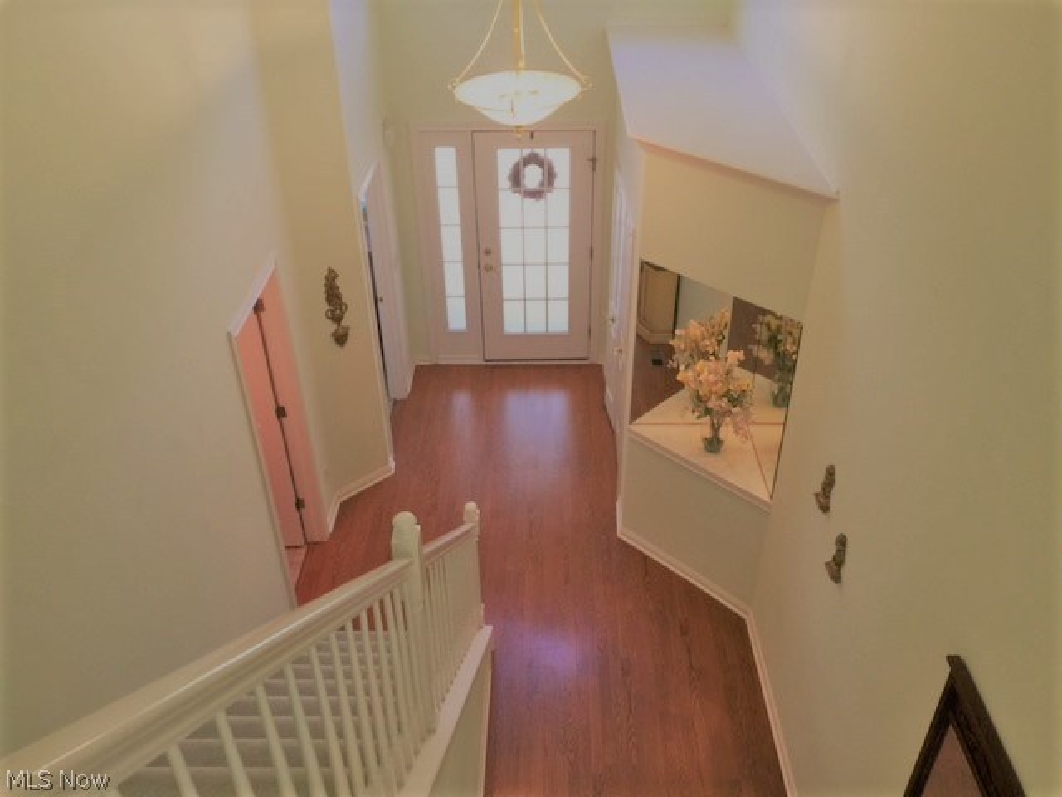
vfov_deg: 48.2
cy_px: 398
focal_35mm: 29
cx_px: 531
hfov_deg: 61.7
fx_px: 890
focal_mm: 4.15
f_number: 2.2
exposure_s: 1/30
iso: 32
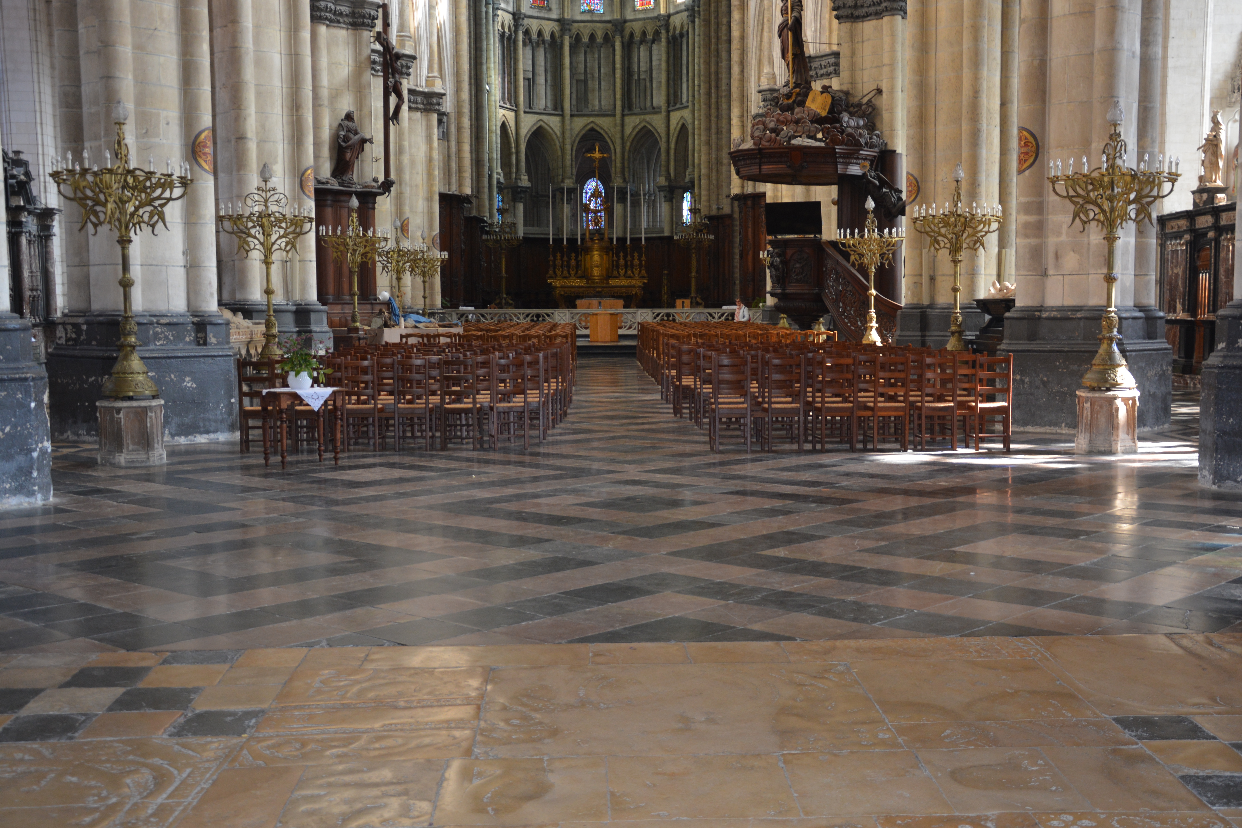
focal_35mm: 42
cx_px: 674
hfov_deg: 46.8
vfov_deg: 32.2
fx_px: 1434
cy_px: 425
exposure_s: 1/60
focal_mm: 25
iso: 450
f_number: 4
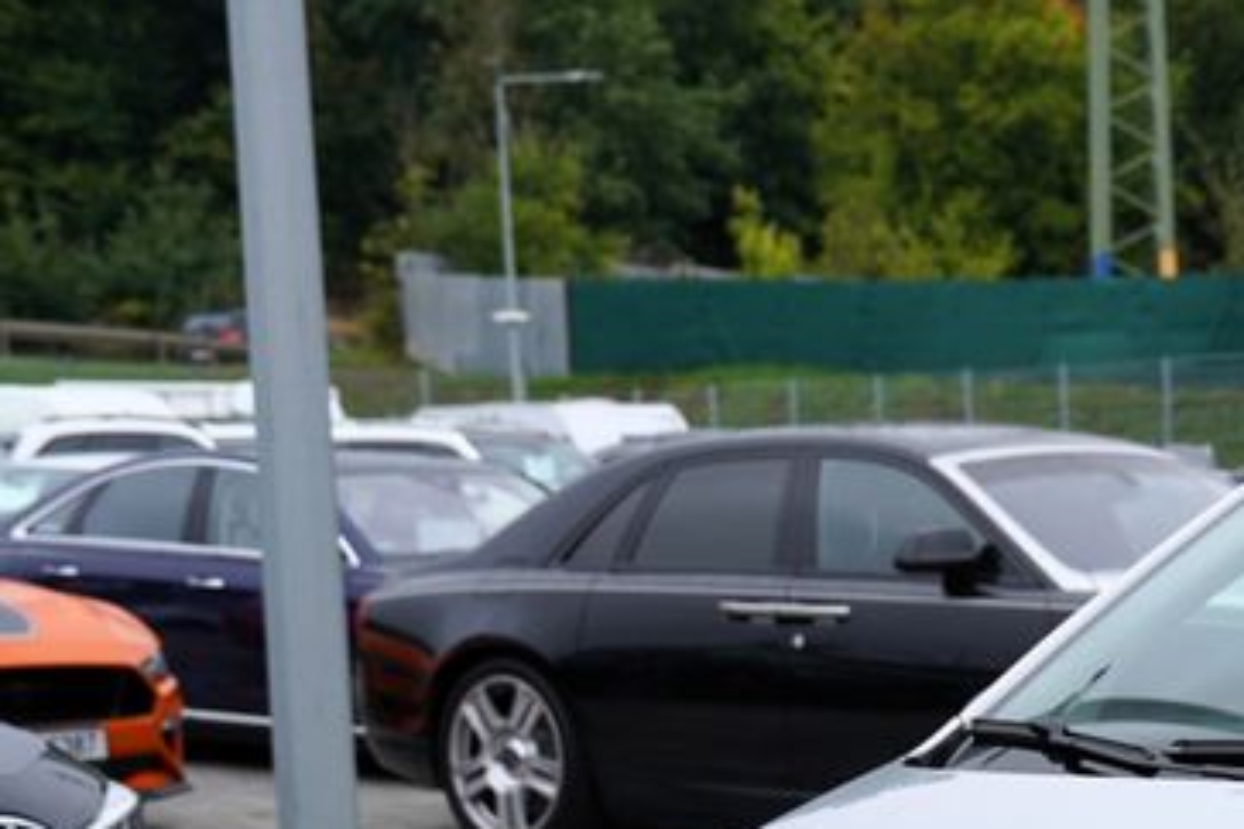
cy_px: 1163
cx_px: 1480
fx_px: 3317
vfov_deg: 13.6
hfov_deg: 20.0
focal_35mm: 96
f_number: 4
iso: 100
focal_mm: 34
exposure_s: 1/160
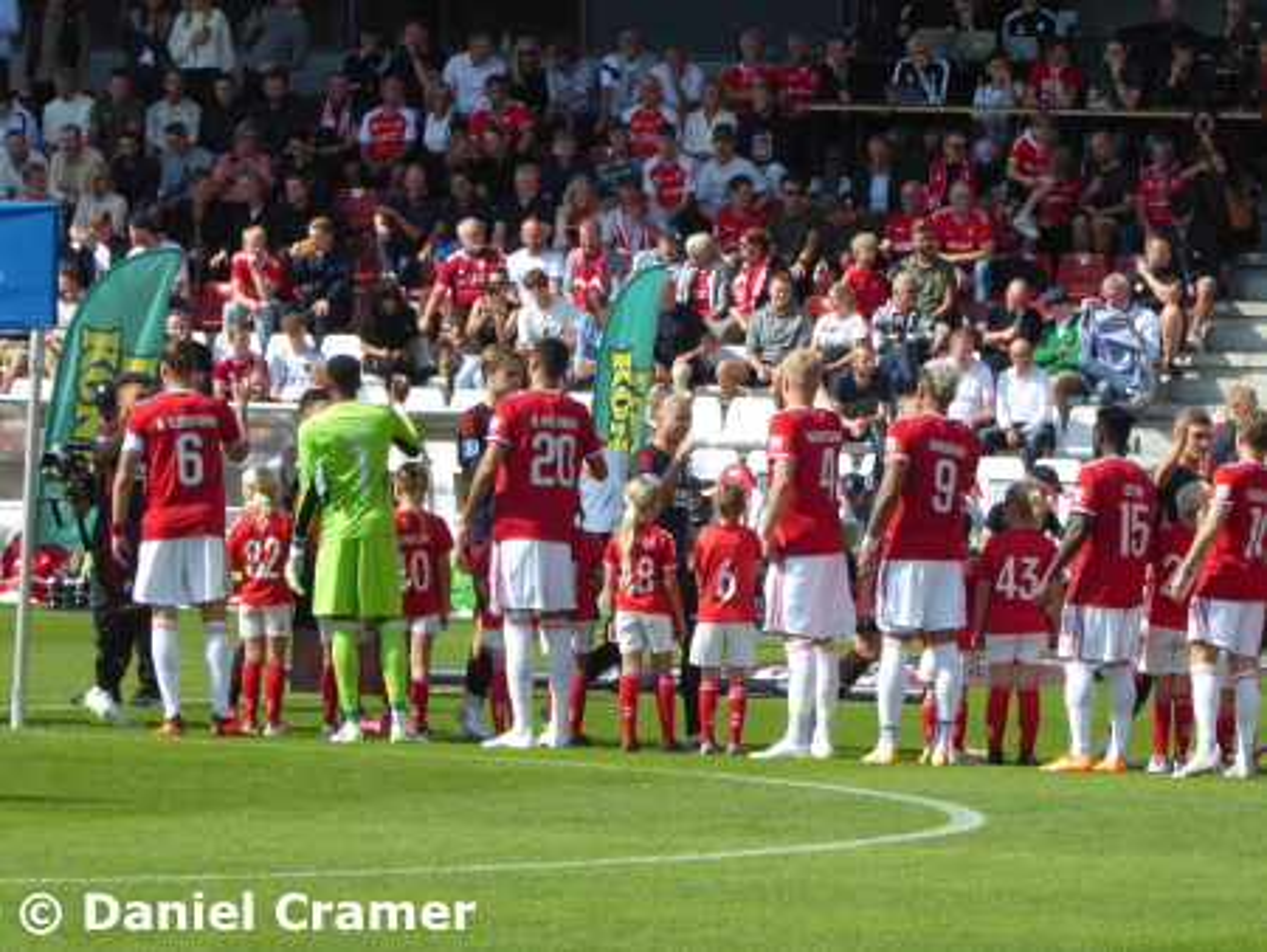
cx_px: 634
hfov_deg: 6.2
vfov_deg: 4.6
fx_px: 11792
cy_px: 476
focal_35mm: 322
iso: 80
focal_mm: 57.7
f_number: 5.9
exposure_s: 1/250
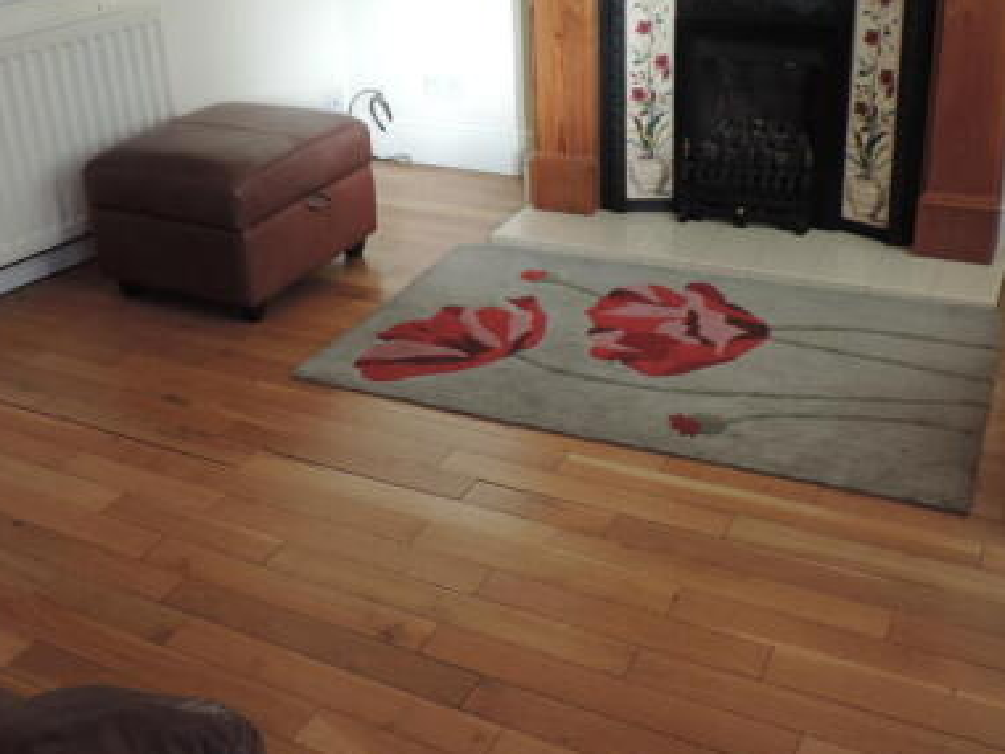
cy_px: 271
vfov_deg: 33.4
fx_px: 1248
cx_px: 446
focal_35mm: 43
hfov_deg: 43.8
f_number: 3.1
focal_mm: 4.9
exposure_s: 1/50
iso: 80
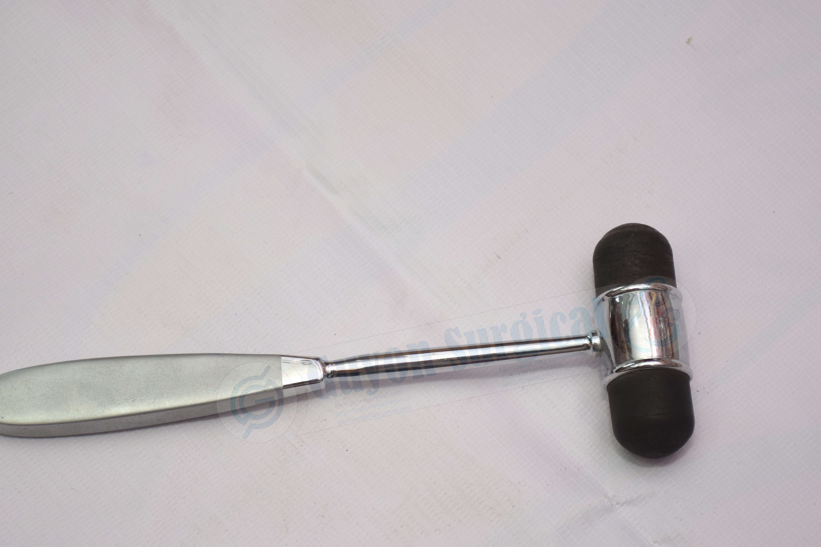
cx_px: 370
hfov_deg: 17.2
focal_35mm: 119
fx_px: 2714
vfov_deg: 11.5
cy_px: 346
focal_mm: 62
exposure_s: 1/80
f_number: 5
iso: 400
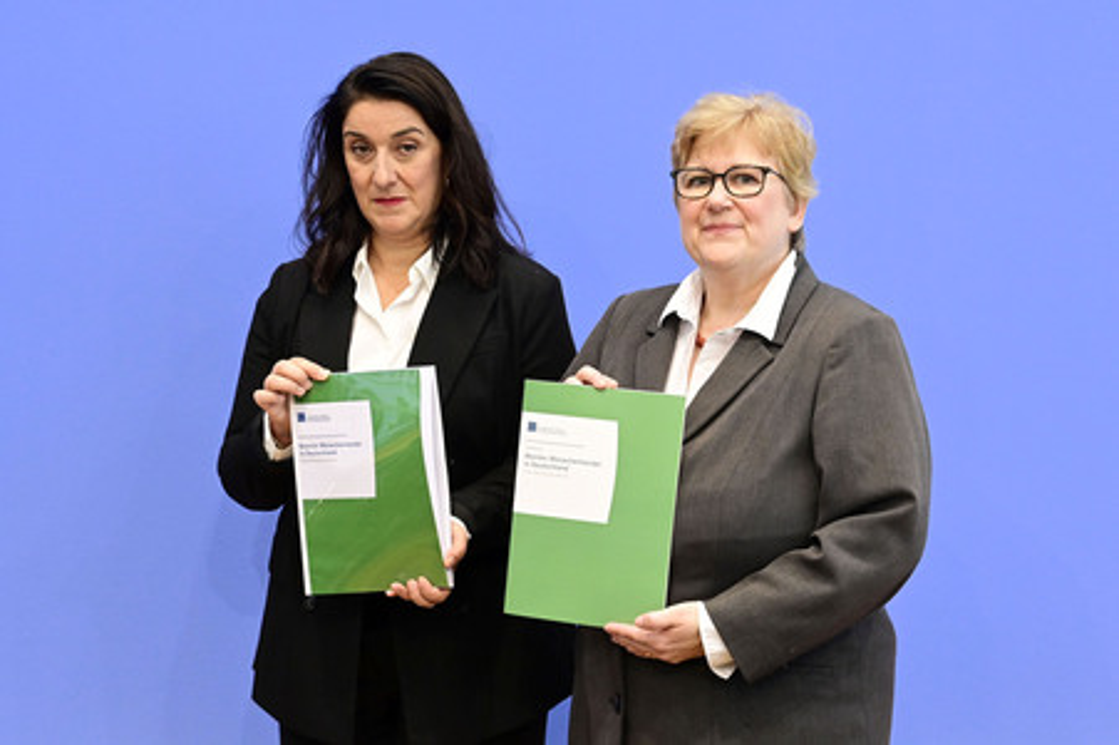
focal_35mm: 52
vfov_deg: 26.0
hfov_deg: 38.2
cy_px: 372
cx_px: 560
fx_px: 1615
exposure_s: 1/250
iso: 6400
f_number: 6.3
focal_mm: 52
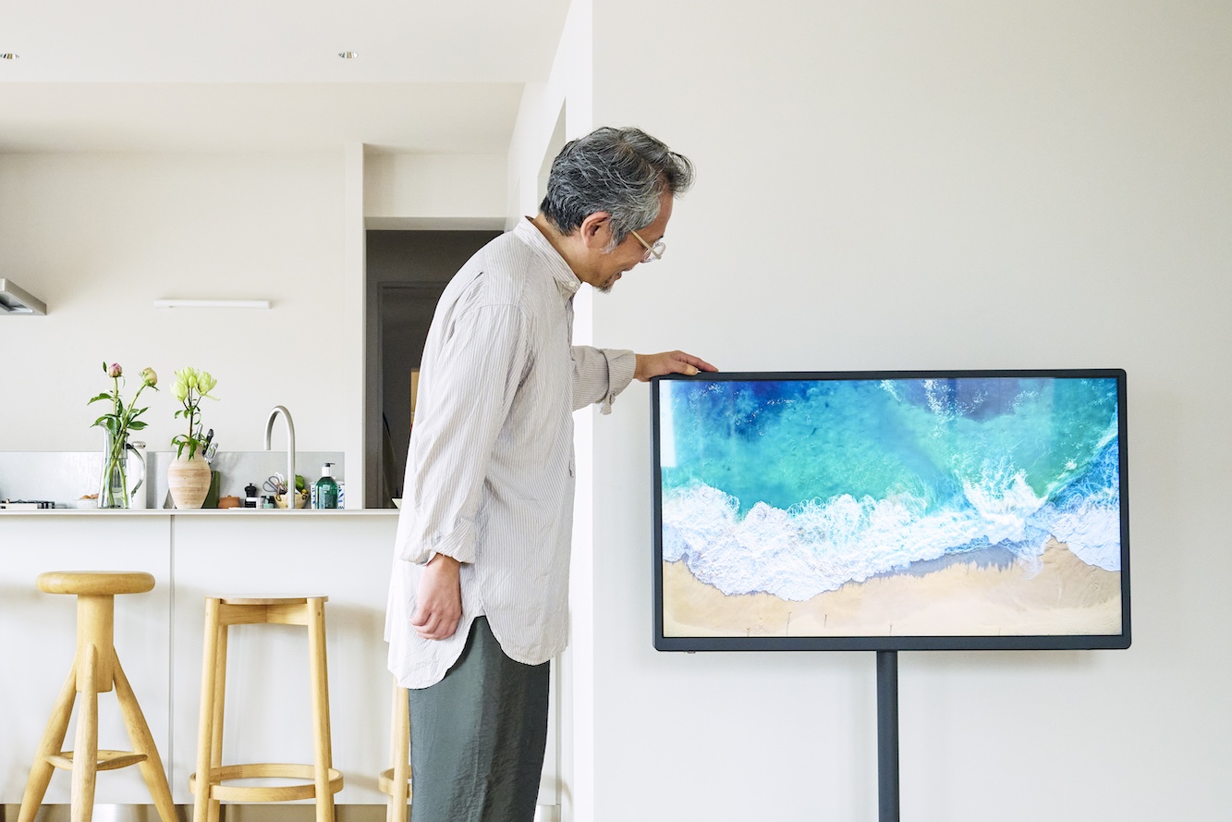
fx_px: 1437
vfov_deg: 31.8
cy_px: 473
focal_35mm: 42
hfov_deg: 45.6
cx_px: 392
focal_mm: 28
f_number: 9
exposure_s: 1/80
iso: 3200
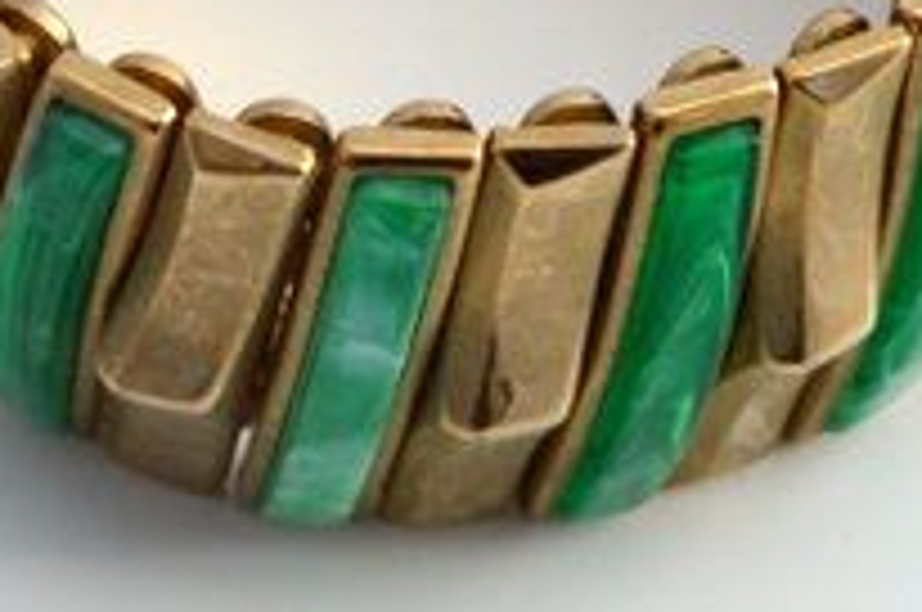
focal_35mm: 164
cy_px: -184
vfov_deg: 8.2
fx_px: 4194
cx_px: 598
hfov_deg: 12.5
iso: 100
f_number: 7.1
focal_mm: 32
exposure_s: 1/200
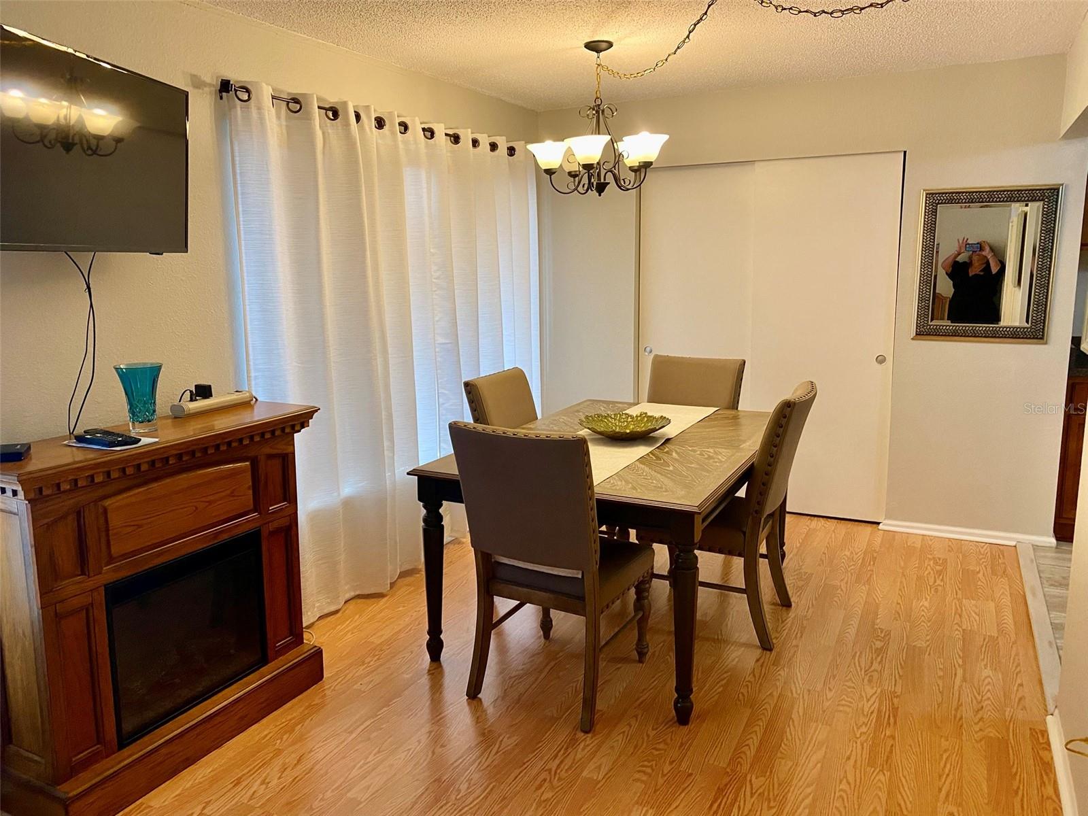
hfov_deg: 67.3
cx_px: 544
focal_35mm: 26
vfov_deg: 53.1
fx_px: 817
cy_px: 408
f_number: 1.8
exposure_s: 1/60
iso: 125
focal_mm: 4.25
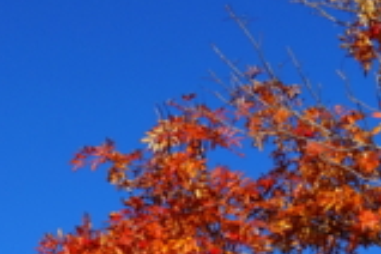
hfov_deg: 15.1
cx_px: 225
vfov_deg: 9.2
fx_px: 1439
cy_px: 572
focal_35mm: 136
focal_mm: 18
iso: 100
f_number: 11
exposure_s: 1/200
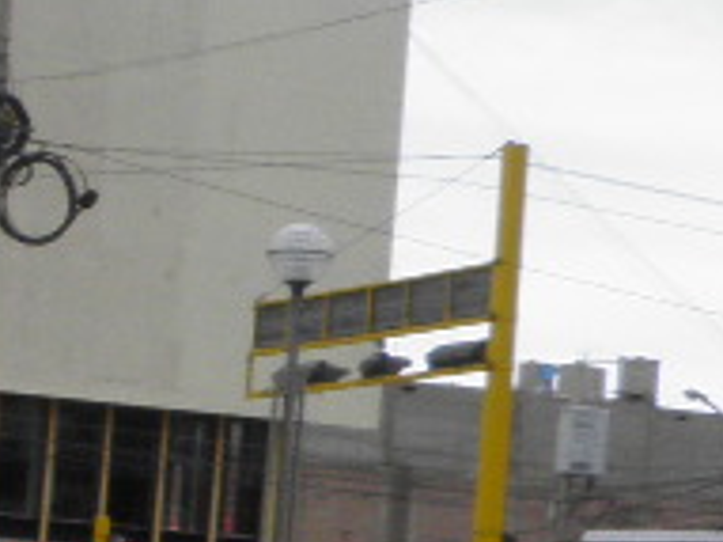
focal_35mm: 188
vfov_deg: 7.8
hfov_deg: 9.6
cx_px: -890
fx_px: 3924
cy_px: 652
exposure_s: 1/200
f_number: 5.7
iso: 50
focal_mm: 4.9
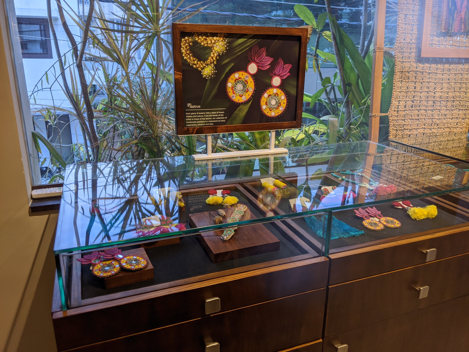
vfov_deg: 51.4
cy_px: 176
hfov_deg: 65.3
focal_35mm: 27
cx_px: 234
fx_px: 366
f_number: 1.8
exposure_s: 1/99.9
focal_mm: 4.44
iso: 78
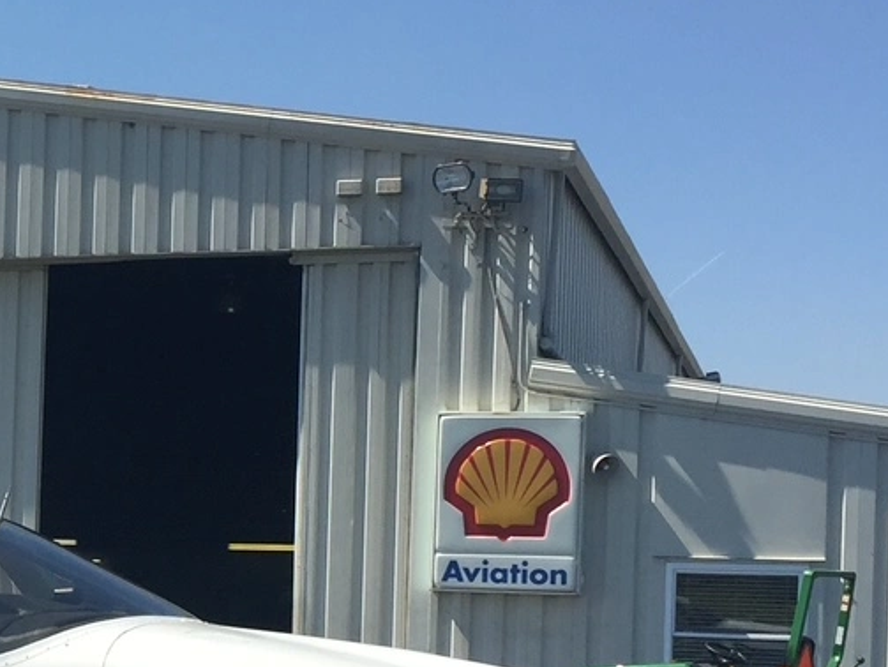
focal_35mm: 94
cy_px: 605
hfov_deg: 19.5
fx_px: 2413
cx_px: -205
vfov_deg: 15.6
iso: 32
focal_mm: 4.15
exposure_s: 1/2198
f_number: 2.2
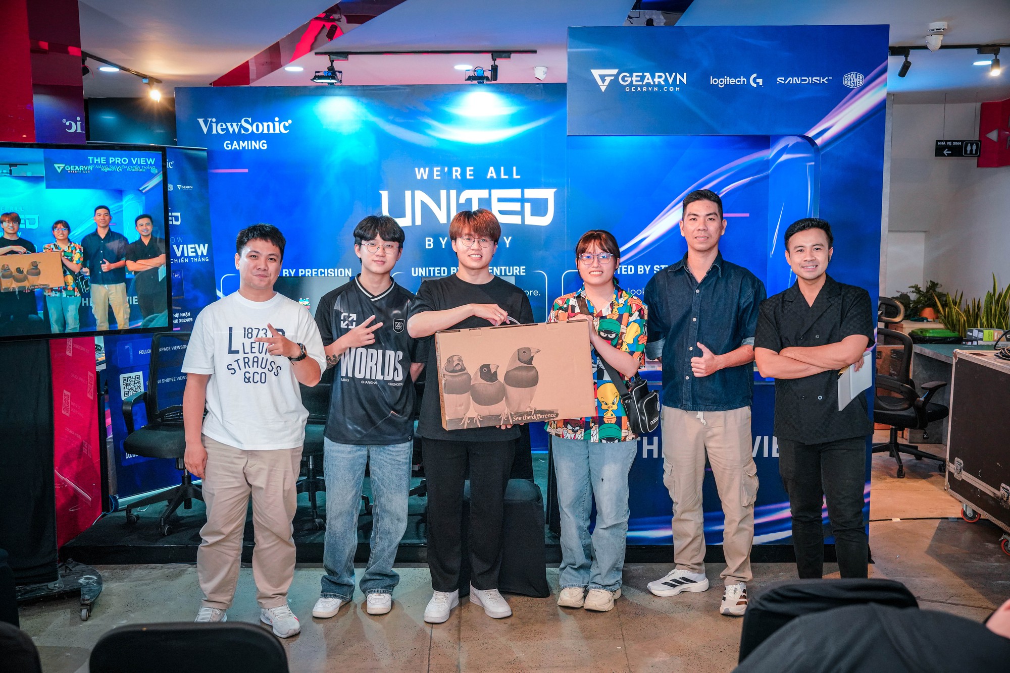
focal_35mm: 36
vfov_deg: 36.9
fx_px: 1010
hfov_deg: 53.1
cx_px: 505
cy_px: 336
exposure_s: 1/160
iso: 4000
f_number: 4
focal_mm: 36
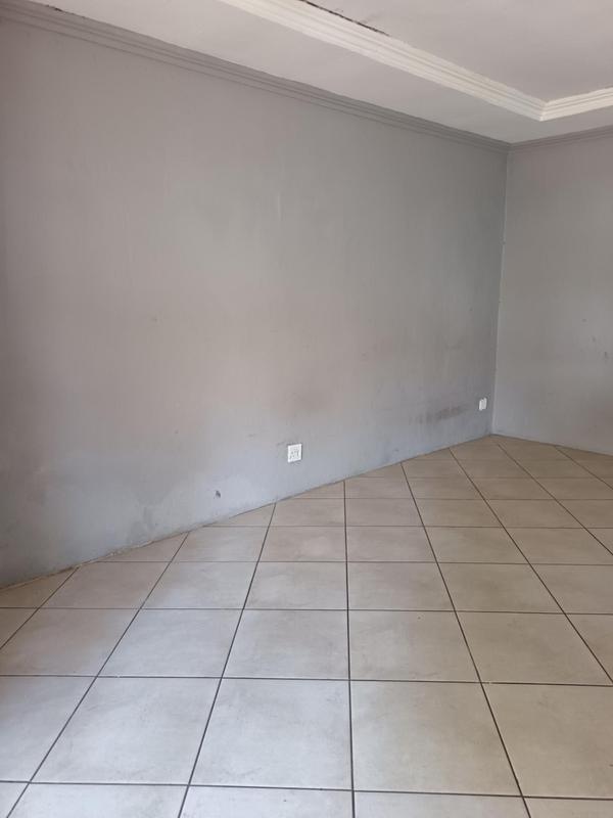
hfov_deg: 56.8
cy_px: 409
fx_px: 567
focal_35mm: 24
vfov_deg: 71.6
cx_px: 306
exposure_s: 1/25
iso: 1249
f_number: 1.75
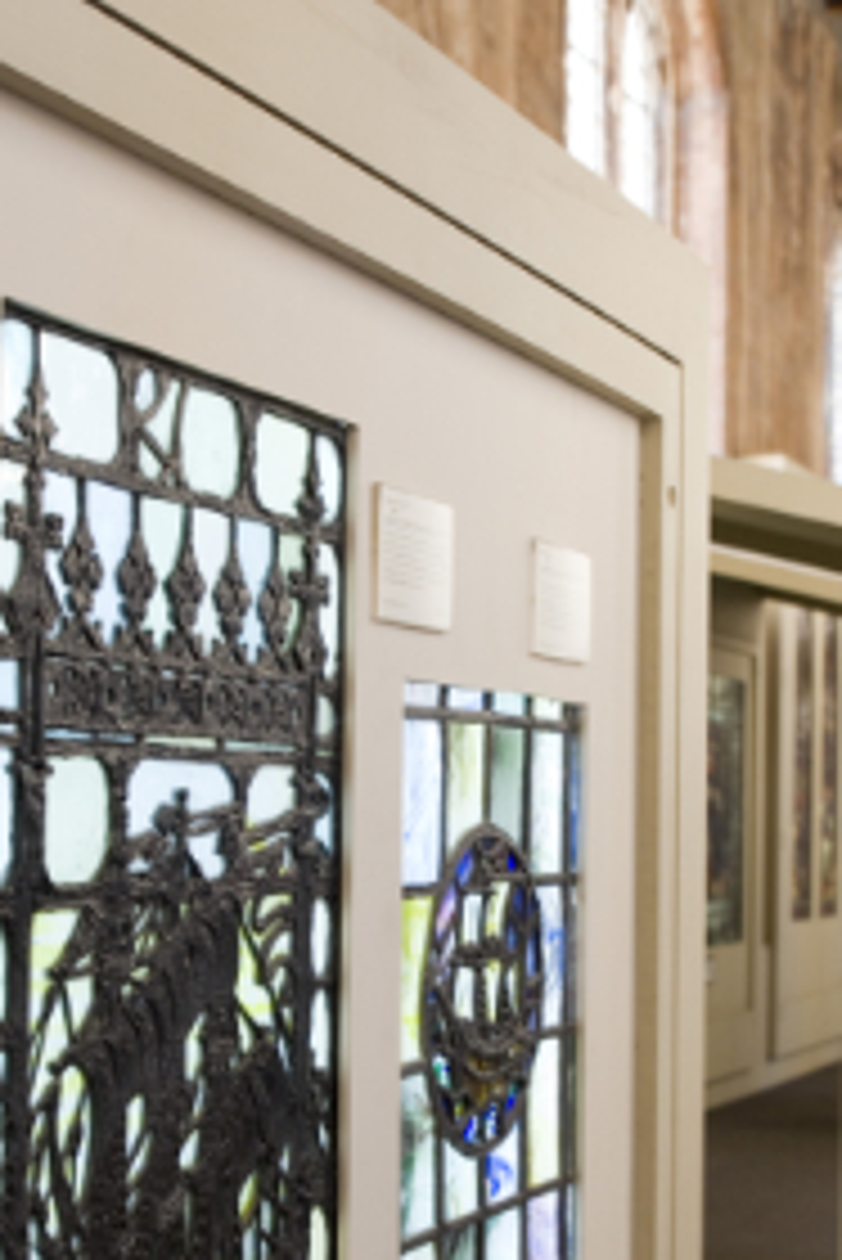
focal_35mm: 75
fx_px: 2628
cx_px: 423
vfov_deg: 26.8
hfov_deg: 18.2
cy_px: 848
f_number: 4
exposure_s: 1/60
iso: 500
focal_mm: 30
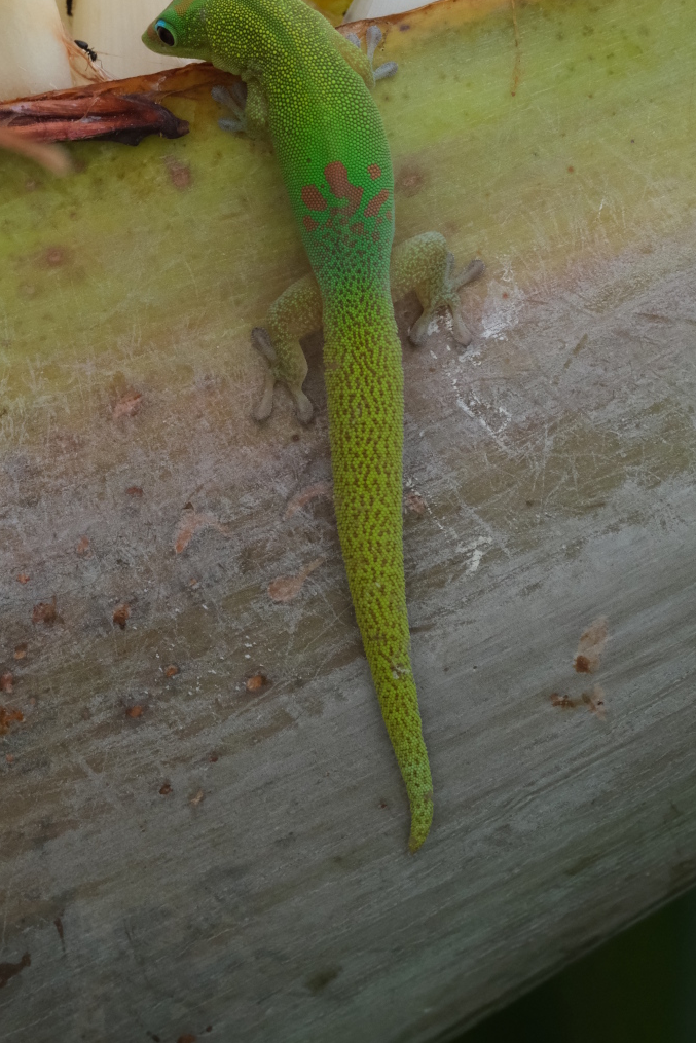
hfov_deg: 1.9
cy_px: 320
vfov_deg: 2.9
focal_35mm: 718
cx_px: 154
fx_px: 20813
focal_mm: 300
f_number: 9
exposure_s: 1/320
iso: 3200
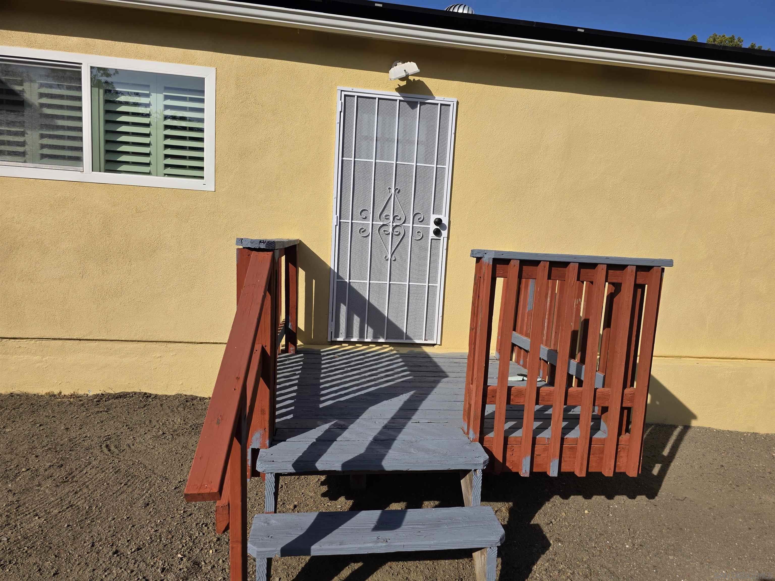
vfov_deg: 58.9
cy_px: 290
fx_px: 515
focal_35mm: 23
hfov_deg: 73.9
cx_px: 388
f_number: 1.7
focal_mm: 6.3
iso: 64
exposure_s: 1/7944
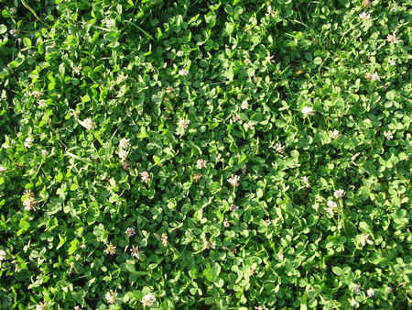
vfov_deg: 39.7
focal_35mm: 36
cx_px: 206
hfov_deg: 51.3
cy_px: 155
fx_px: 429
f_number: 3.1
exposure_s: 1/200
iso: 100
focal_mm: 6.3
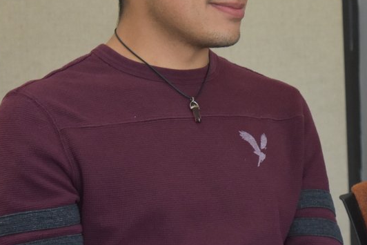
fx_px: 1898
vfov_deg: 7.4
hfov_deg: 11.0
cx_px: 350
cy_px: 23
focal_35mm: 186
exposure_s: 1/60
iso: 1600
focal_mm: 55
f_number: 5.6
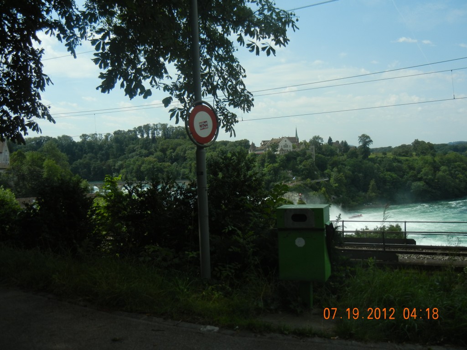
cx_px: 234
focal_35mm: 34
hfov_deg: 54.0
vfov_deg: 41.8
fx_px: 459
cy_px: 175
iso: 160
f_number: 3.6
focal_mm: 6.2
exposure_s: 1/1464
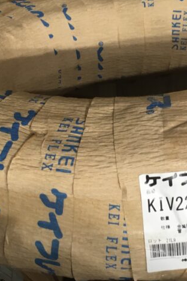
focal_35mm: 66
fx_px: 514
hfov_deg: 20.4
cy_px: 133
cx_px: 141
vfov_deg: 30.5
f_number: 2.2
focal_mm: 4.15
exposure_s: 1/30
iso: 64
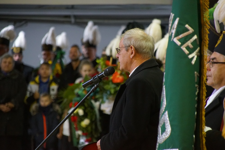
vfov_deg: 4.6
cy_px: 75
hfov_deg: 6.9
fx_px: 1875
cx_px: 112
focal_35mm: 300
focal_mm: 200
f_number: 6.3
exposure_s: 1/20
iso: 3200
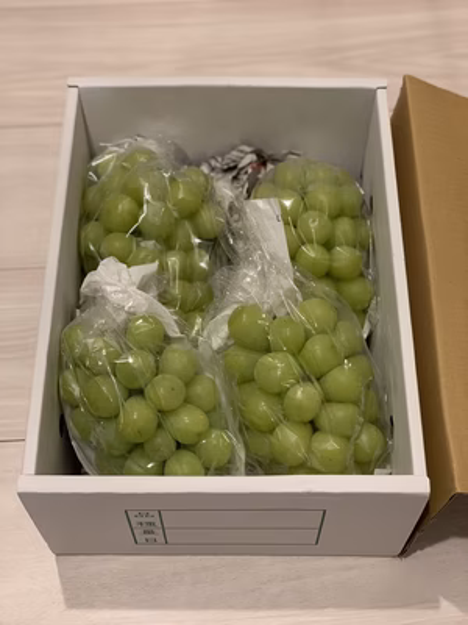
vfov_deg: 36.8
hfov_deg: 28.0
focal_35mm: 52
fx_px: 937
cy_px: 312
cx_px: 234
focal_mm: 6
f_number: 2.4
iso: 200
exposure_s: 1/52
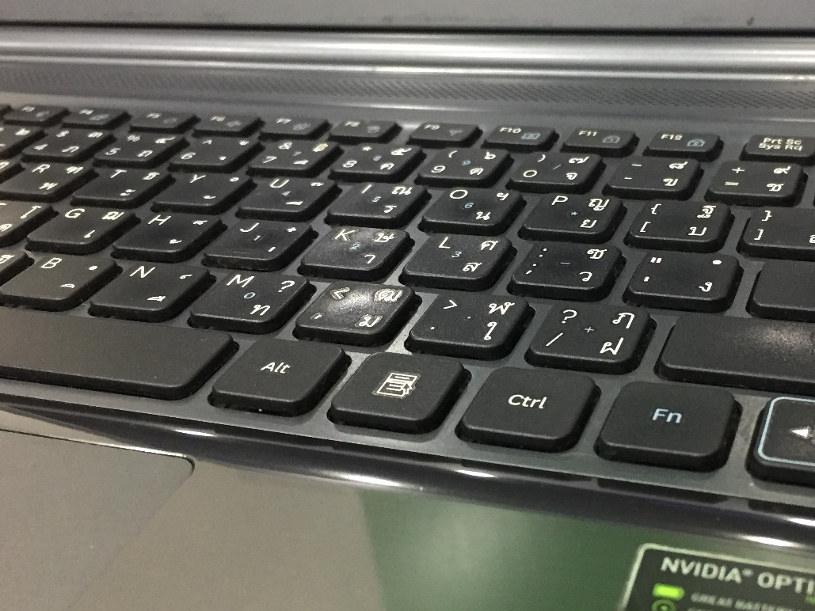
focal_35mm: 46
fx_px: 1083
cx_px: 523
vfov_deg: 31.5
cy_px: 332
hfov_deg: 40.9
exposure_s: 1/25
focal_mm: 4.15
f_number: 2.2
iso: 250
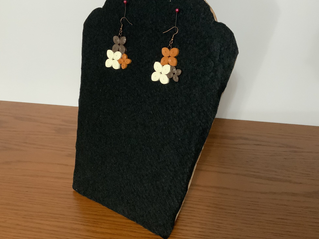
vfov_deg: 37.6
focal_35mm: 38
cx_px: 144
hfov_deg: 48.9
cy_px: 102
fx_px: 350
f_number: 1.8
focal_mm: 3
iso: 250
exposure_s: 1/30
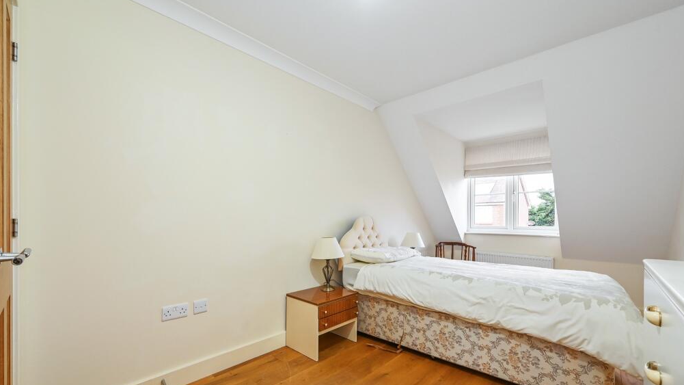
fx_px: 272
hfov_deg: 103.0
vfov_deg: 69.9
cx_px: 341
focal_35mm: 15
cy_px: 228
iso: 400
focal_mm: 14
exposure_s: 1/15
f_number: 8
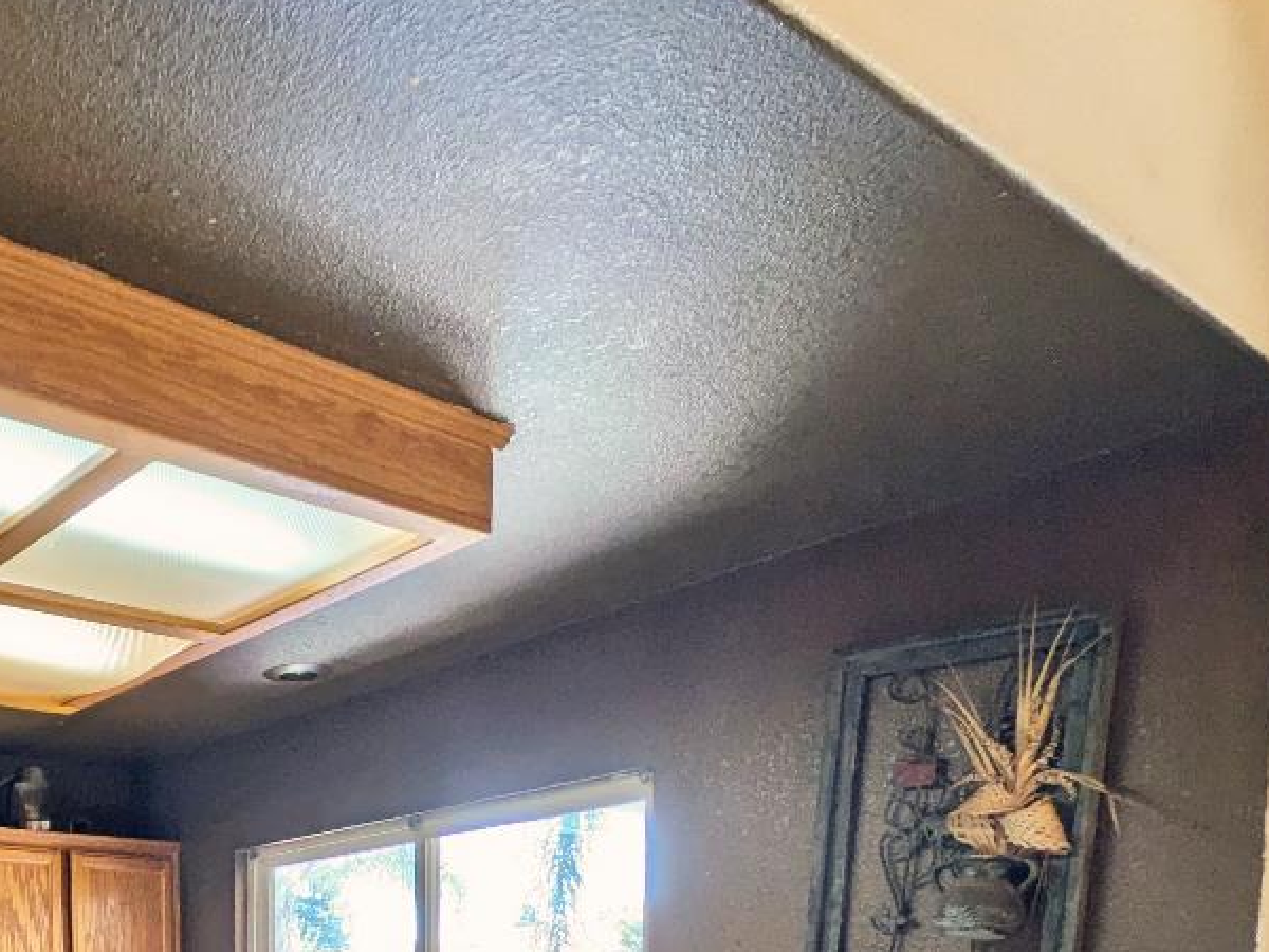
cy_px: 1132
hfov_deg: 46.3
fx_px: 1283
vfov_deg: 33.4
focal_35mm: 35
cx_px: 75
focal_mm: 1.83
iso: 43
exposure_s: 1/60
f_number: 2.2
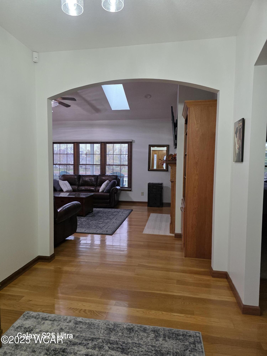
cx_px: 134
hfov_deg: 58.9
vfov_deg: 73.9
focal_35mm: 23
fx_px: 237
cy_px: 178
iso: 320
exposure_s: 1/120
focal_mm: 6.3
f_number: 1.7
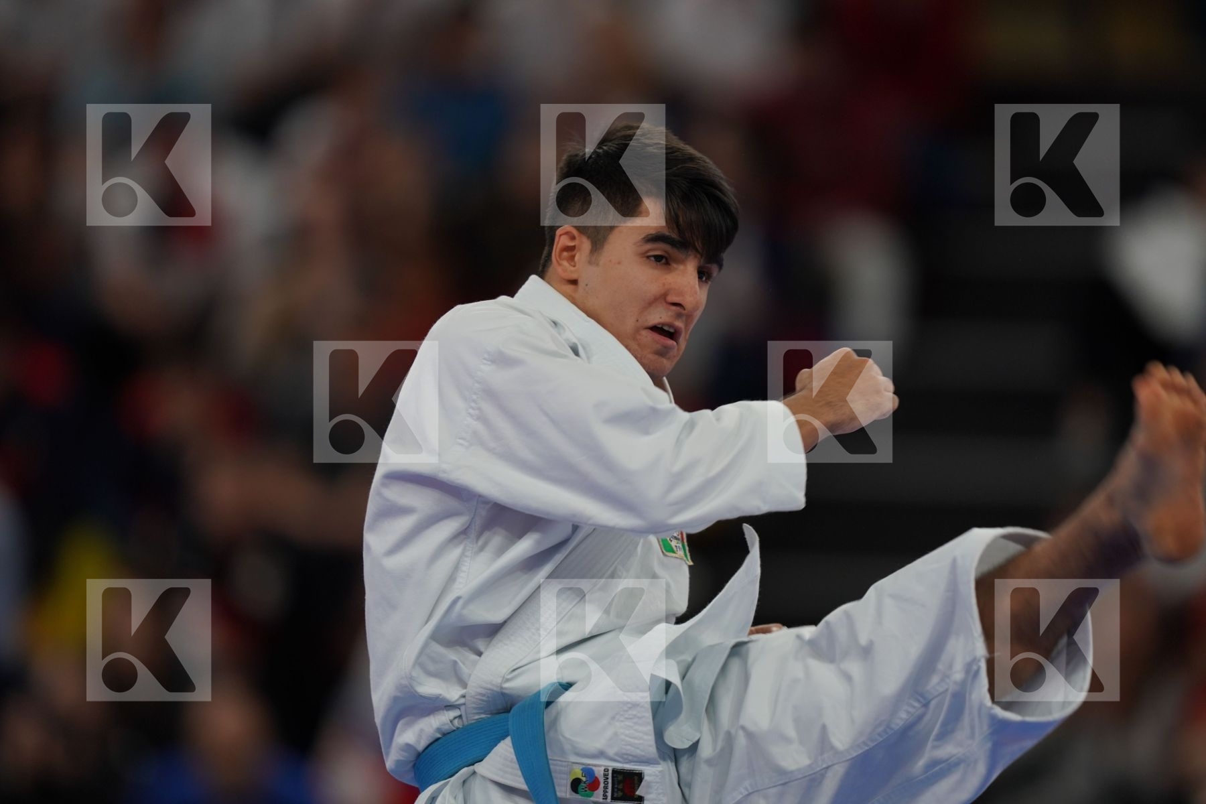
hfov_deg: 5.2
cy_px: 402
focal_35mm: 400
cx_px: 603
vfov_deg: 3.4
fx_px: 13399
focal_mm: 400
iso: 640
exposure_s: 1/500
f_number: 2.8
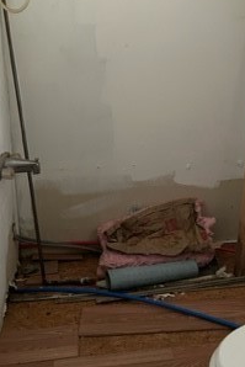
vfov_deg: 33.9
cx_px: 176
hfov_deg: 23.2
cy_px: 101
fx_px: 591
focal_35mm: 58
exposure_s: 1/40
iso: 400
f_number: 1.5
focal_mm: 5.7
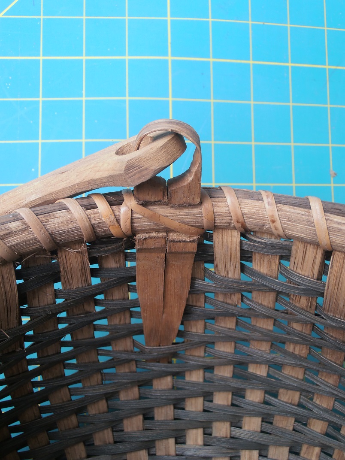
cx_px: 172
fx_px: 439
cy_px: 230
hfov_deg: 42.9
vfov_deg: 55.4
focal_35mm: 33
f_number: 3.6
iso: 80
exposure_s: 1/40
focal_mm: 5.93
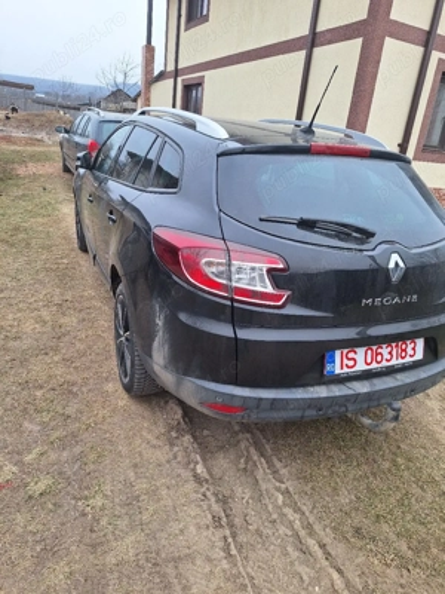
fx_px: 394
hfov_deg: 58.9
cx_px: 222
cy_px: 297
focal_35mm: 23
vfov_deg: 73.9
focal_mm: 5.54
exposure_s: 1/244
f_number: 1.8
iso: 40
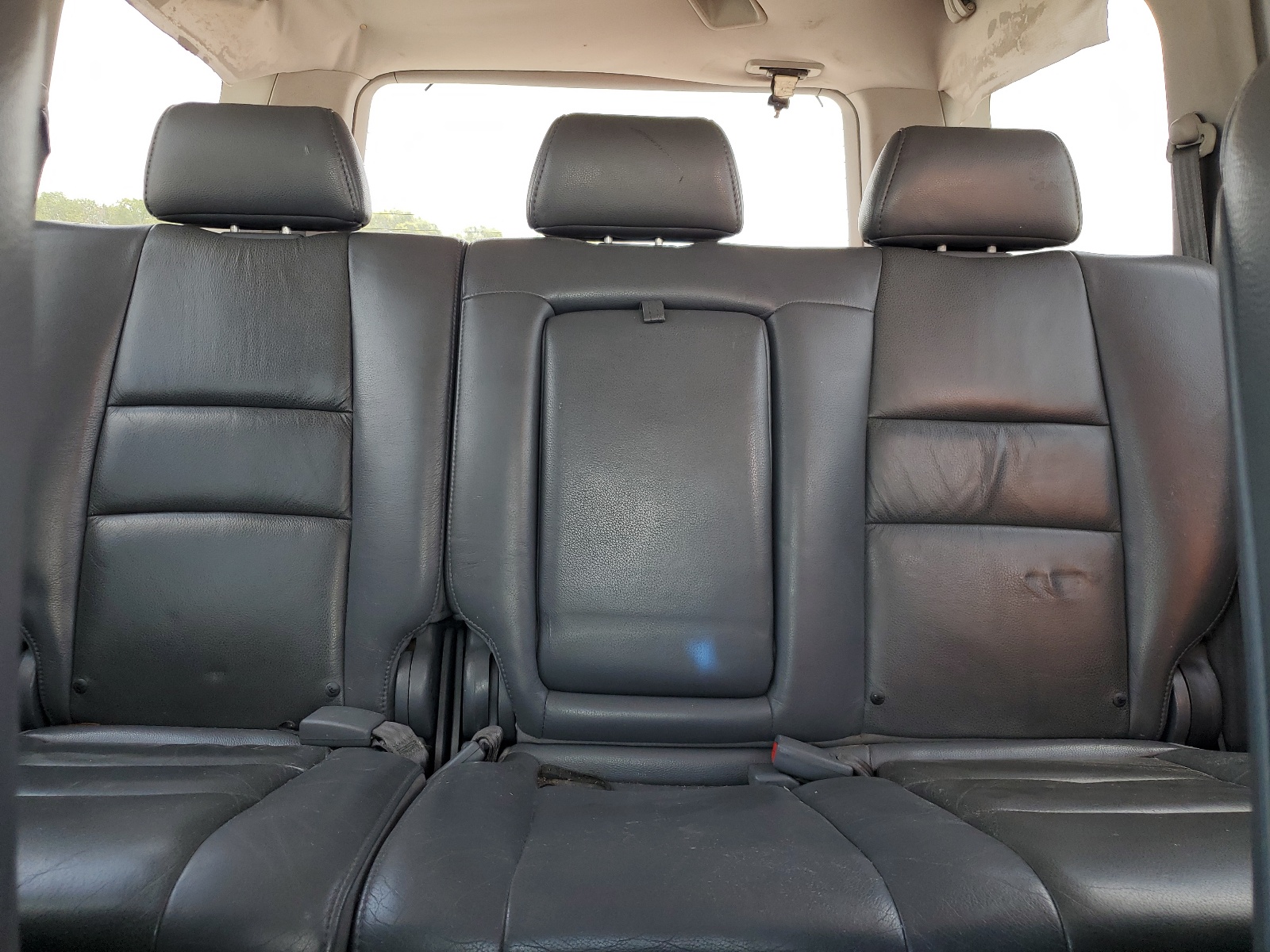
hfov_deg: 67.3
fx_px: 954
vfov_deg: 53.1
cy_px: 476
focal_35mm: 26
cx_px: 635
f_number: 1.5
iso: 50
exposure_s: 1/154
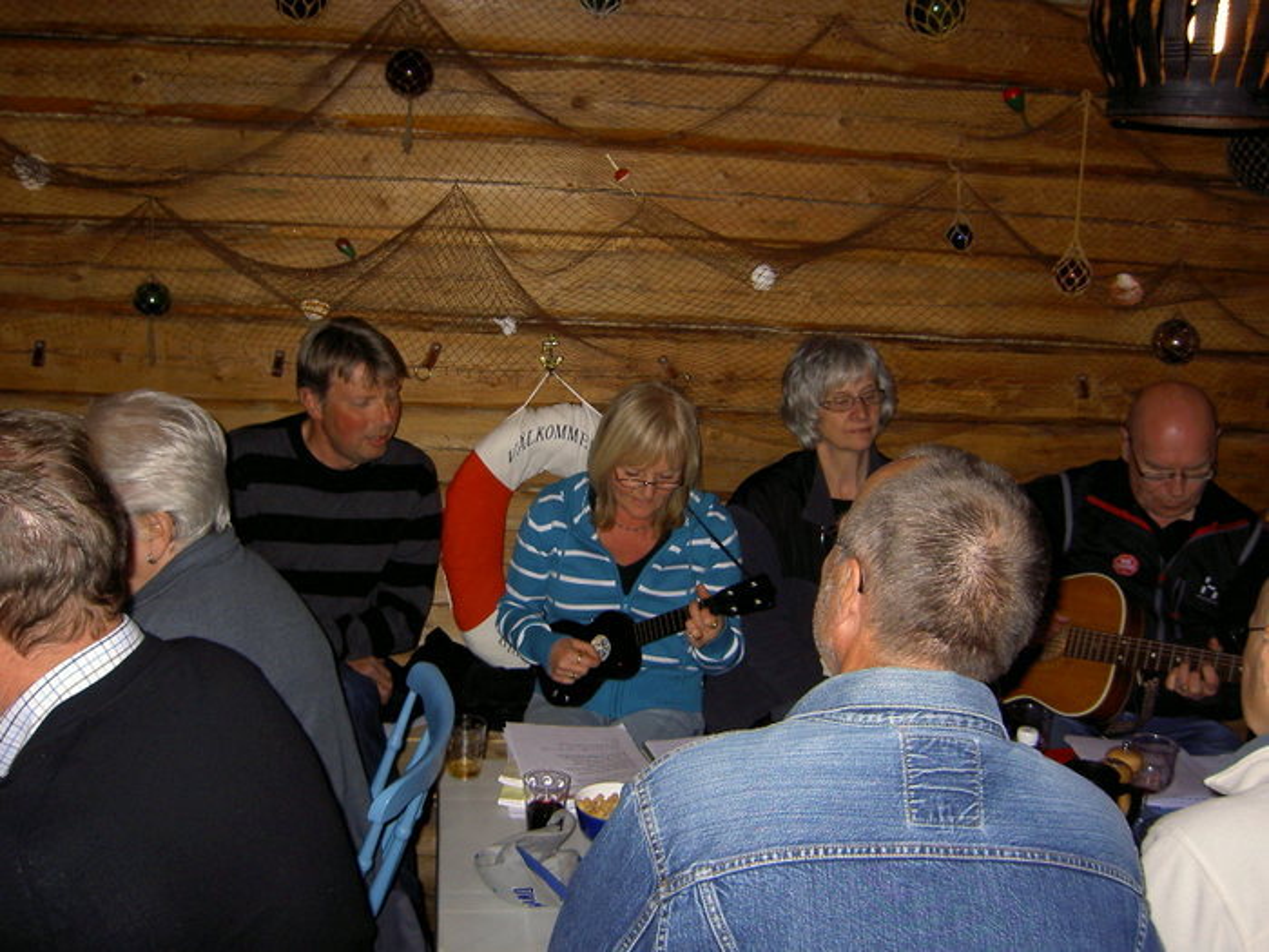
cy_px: 476
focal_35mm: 34
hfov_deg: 54.0
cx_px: 634
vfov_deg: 41.8
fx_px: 1246
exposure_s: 1/60
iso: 100
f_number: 2.8
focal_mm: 5.6
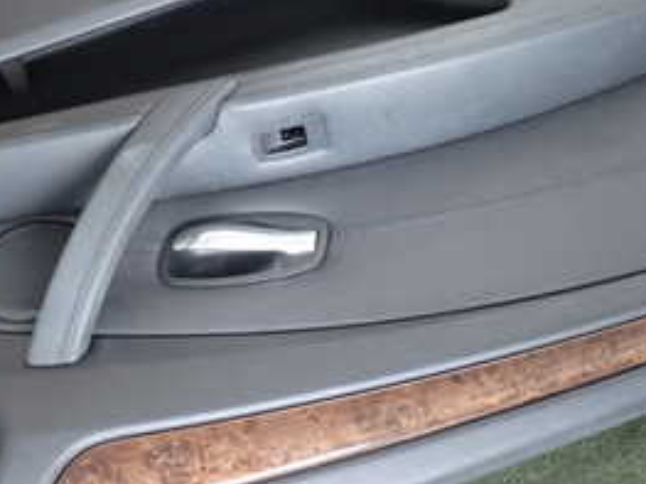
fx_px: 1063
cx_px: 278
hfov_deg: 33.7
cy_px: 273
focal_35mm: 57
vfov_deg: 25.6
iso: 200
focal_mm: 4.5
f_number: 2
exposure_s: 1/30
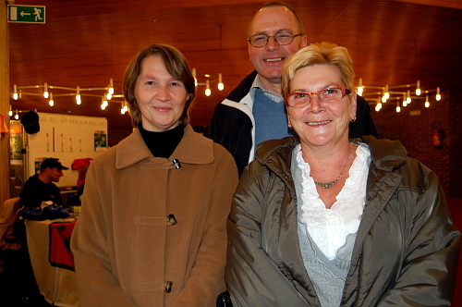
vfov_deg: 39.9
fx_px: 423
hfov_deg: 57.3
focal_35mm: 33
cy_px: 154
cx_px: 231
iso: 400
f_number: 3.8
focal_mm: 22
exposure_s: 1/60
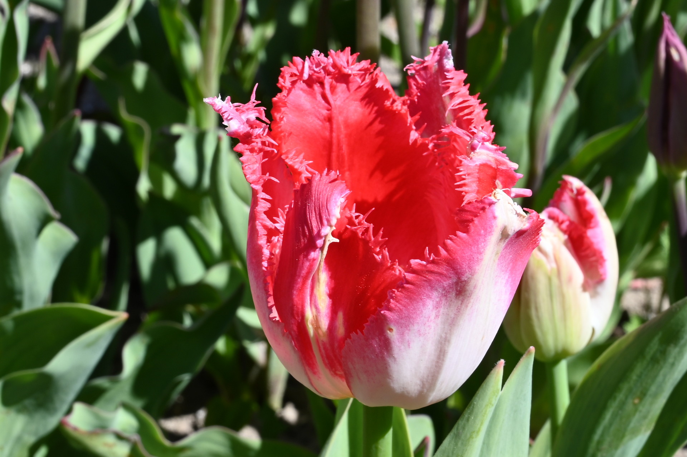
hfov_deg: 38.9
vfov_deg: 26.4
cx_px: 344
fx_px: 972
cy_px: 228
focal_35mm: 51
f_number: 16
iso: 125
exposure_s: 1/60
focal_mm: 51
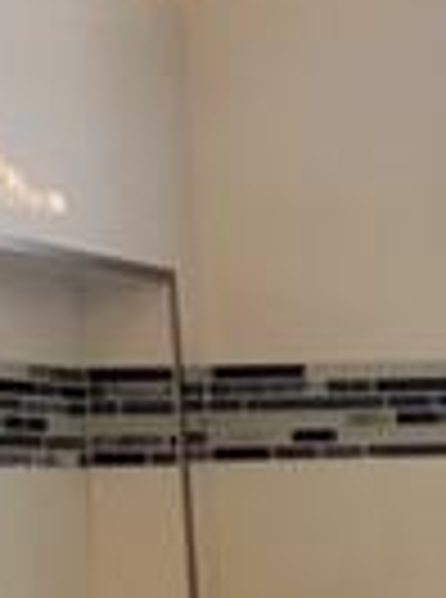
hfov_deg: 9.8
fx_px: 2417
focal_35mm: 140
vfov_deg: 13.6
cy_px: 760
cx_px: 878
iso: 64
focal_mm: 4.15
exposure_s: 1/30
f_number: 2.2
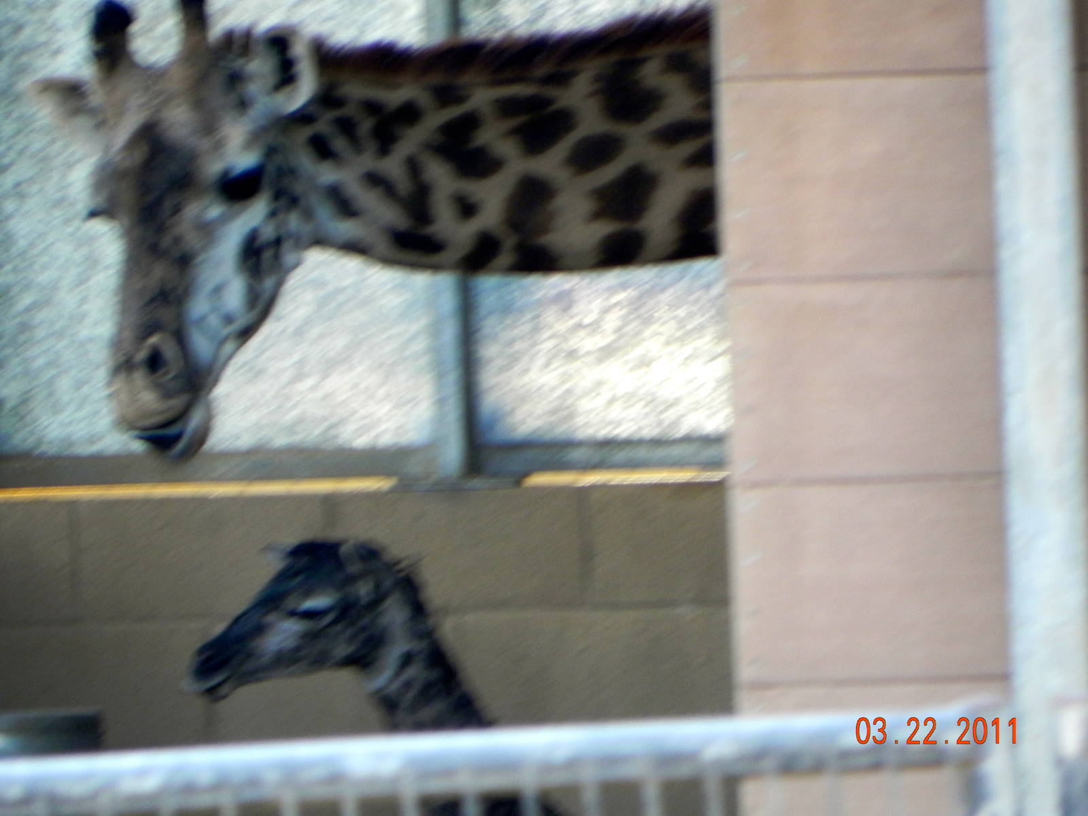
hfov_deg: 2.9
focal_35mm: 678
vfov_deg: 2.2
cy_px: 408
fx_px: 21310
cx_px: 544
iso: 400
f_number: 5
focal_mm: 120
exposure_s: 1/51.5
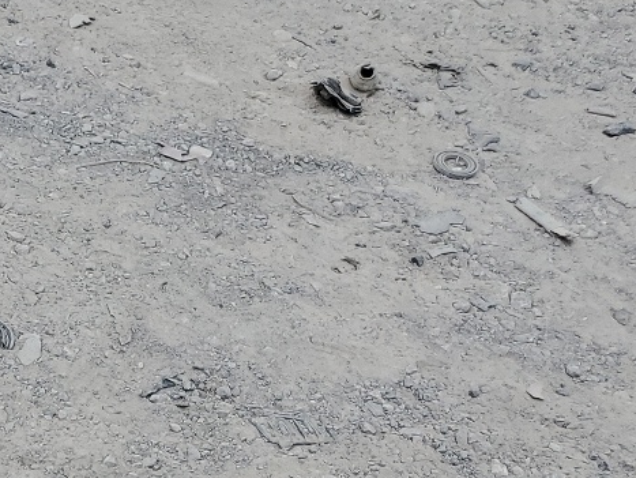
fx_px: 1636
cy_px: 739
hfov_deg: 19.6
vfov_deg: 15.2
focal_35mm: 89
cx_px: -275
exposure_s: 1/5000
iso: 50
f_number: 1.5
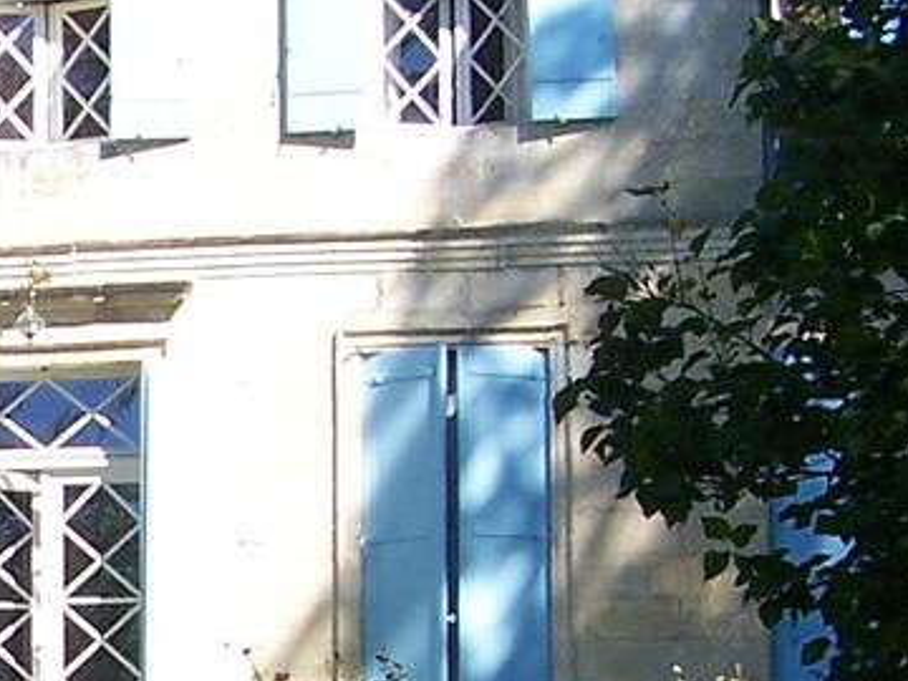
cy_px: 764
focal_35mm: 151
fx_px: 3961
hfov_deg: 12.5
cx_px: -371
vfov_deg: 9.7
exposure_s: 1/180
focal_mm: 5.6
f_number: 5.6
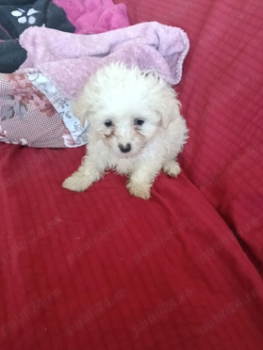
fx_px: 294
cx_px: 129
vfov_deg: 61.6
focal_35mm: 29
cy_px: 183
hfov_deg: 48.2
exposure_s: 1/33.3
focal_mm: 3.98
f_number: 1.8
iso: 1000
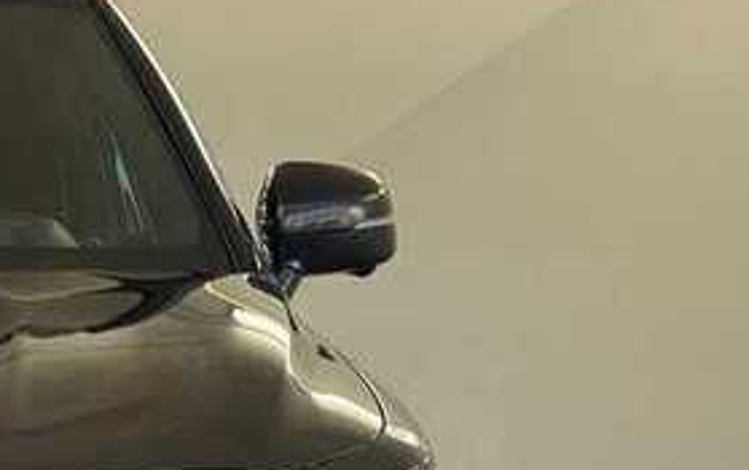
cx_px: -242
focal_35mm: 164
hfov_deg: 12.3
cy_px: 614
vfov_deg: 7.9
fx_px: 3351
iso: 80
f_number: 1.78
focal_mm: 6.76
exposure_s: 1/172
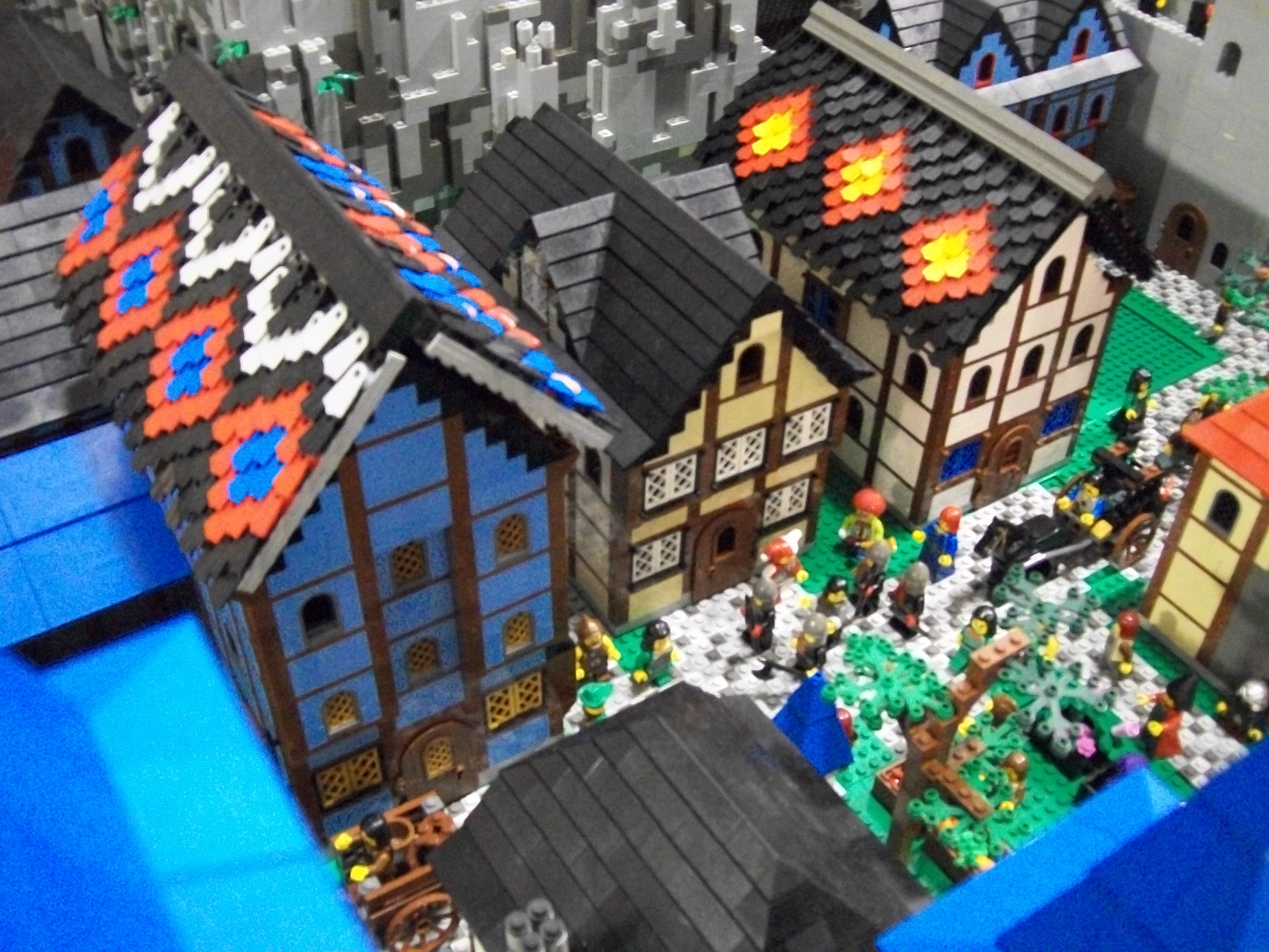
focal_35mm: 36
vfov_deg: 39.7
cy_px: 476
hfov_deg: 51.4
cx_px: 634
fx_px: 1320
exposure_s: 1/15
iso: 640
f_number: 2.7
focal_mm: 6
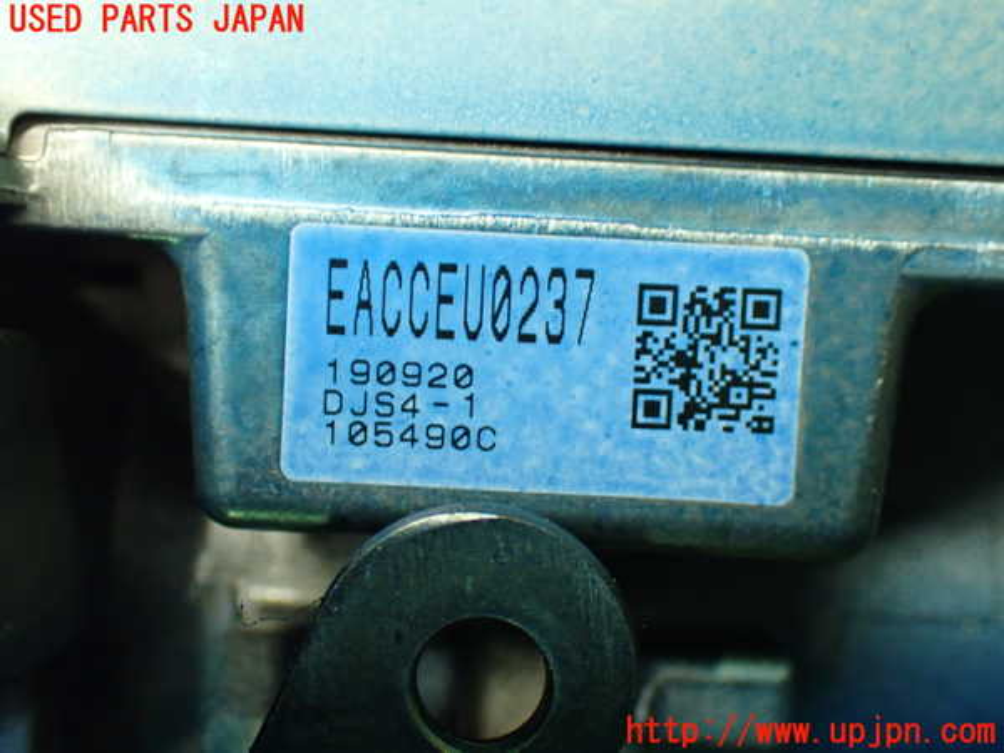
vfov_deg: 29.1
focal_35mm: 50
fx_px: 1450
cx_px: 502
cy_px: 376
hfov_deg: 38.2
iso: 800
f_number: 3.2
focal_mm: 9.01
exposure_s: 1/50
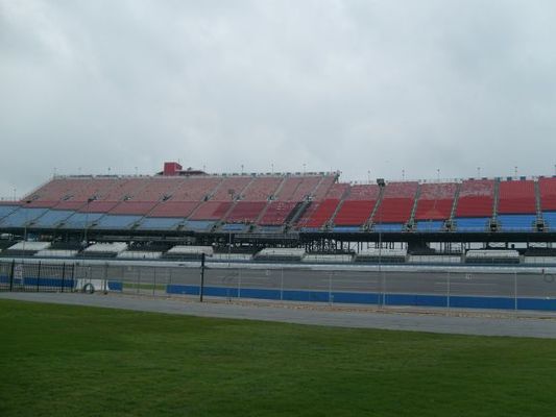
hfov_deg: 52.6
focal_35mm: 35
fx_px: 562
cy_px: 208
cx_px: 278
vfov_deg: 40.7
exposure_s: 1/180
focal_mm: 5.8
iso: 80
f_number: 7.1
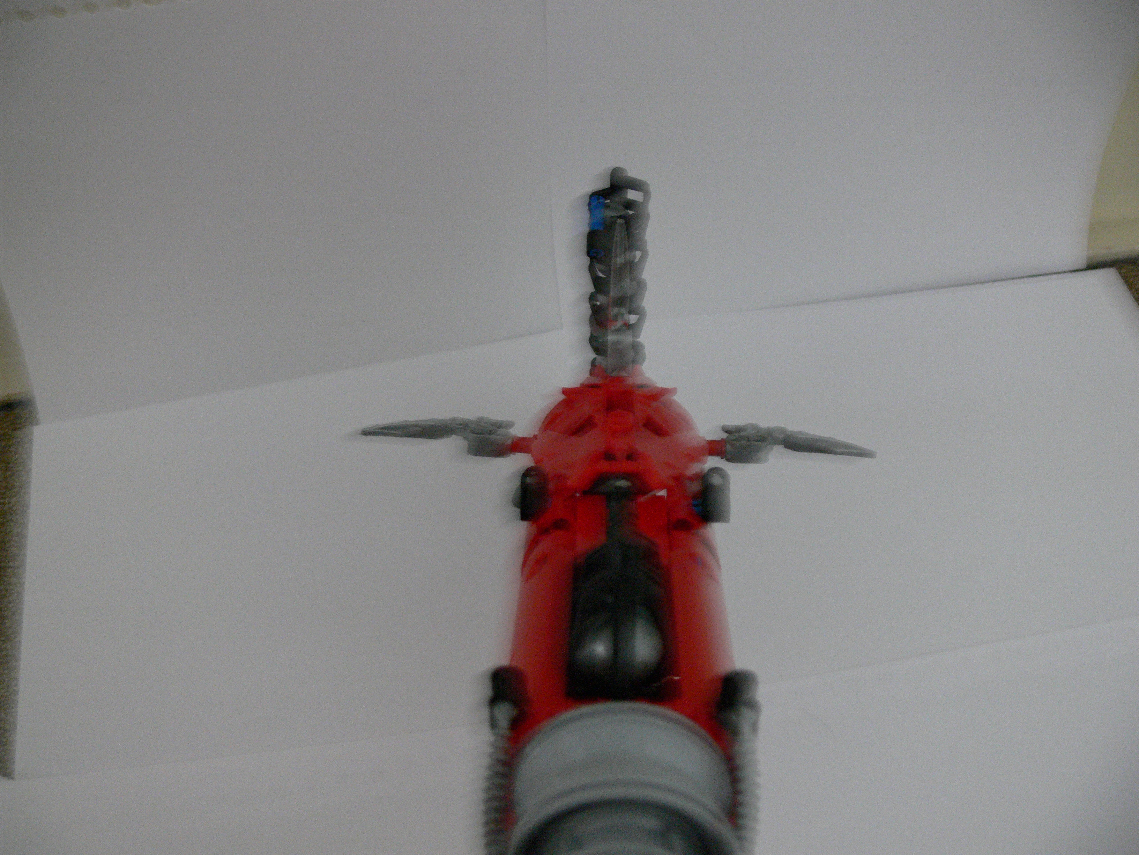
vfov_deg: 40.7
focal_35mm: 35
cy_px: 428
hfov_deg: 52.6
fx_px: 1152
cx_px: 570
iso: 200
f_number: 2.8
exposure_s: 1/8
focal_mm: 7.4
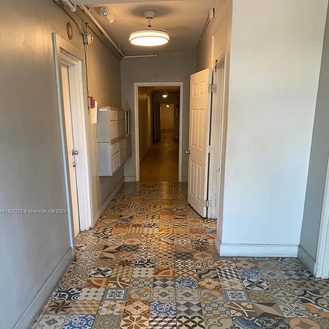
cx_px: 165
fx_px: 333
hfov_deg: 52.5
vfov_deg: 51.8
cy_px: 212
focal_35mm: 31
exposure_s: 1/60
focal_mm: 4.25
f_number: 1.8
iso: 80
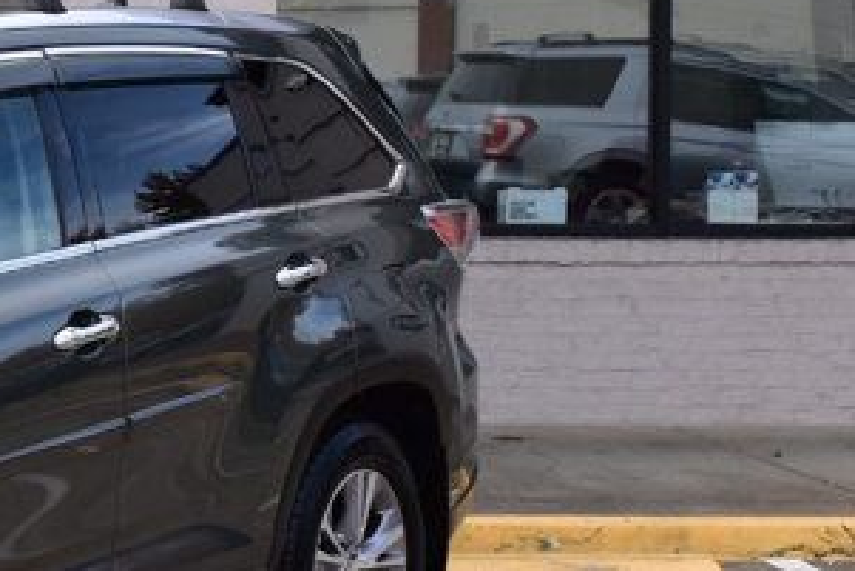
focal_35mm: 153
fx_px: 3635
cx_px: -457
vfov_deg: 9.0
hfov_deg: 12.7
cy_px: 108
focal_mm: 30
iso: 400
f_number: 10
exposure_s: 1/250
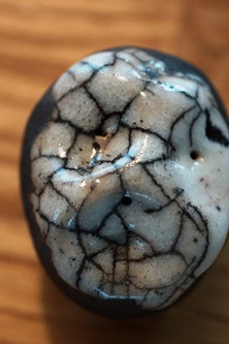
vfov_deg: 20.2
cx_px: 138
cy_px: 224
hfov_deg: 13.5
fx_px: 964
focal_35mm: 101
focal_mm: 50
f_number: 3.5
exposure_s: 1/50
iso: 1600
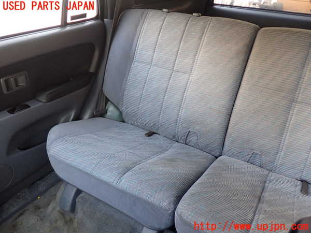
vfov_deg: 46.8
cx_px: 156
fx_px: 270
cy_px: 116
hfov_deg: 60.0
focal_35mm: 30
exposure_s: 1/60
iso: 200
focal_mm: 5.4
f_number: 2.3
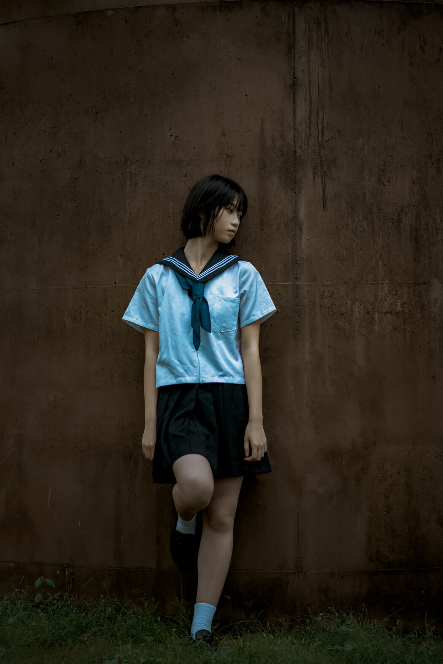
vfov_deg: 23.9
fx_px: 1568
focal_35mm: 85
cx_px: 222
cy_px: 332
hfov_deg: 16.1
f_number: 1.8
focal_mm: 85
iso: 800
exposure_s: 1/1600
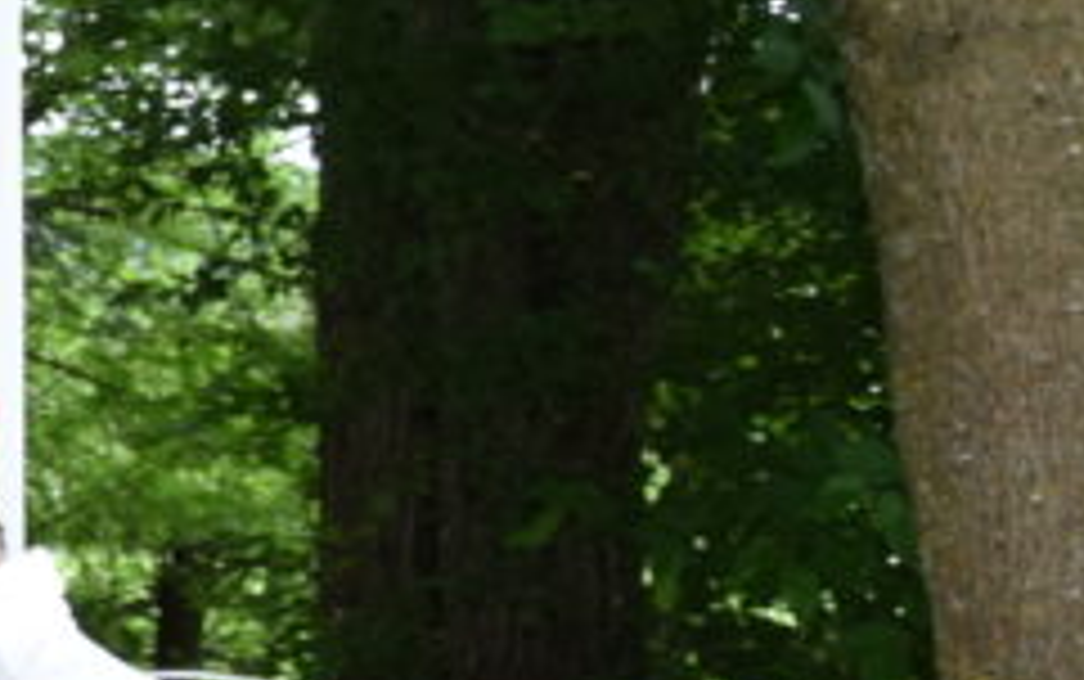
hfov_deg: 11.0
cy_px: 486
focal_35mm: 163
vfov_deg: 8.1
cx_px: -1417
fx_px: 4819
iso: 640
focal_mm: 22
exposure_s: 1/125
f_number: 5.6
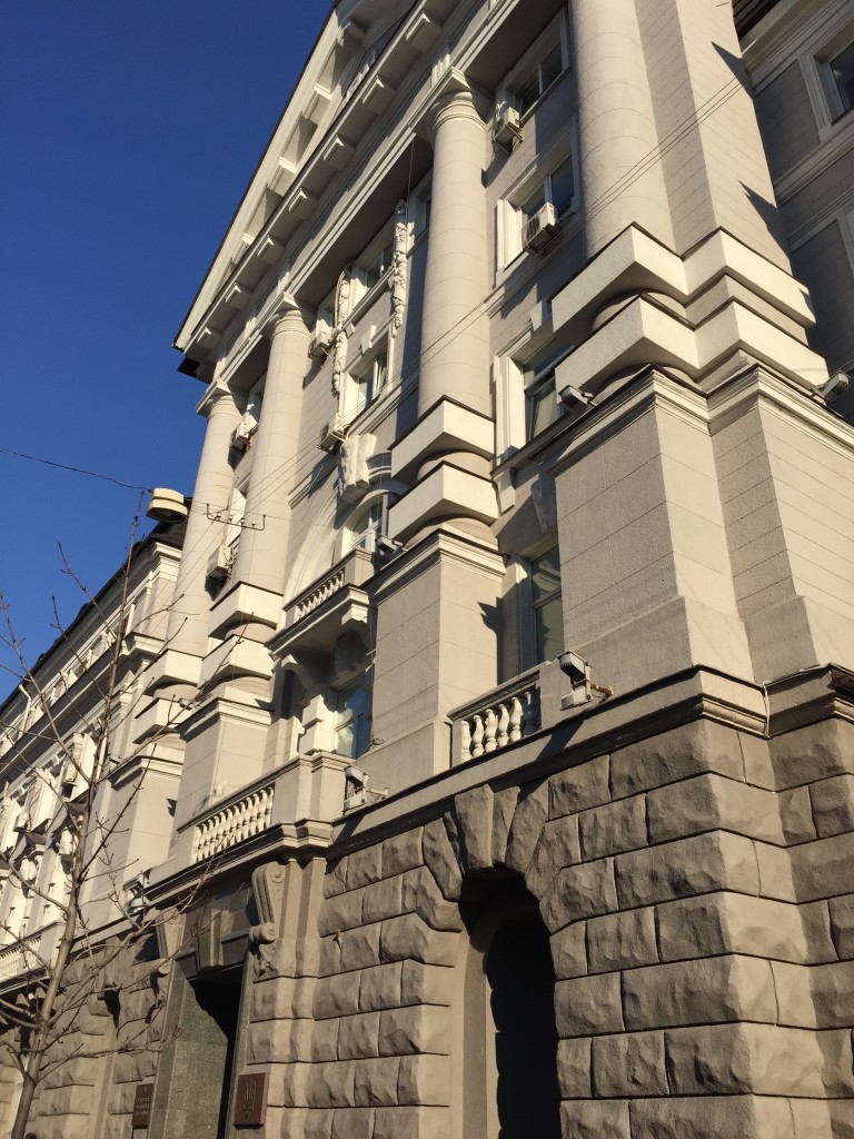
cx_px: 427
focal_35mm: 29
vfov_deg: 61.7
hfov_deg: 48.2
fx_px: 954
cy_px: 570
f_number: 2.2
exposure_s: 1/2639
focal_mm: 4.15
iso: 32
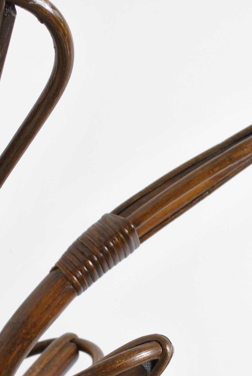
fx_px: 1141
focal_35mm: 109
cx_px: 96
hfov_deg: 12.6
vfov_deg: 18.6
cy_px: 280
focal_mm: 28
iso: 500
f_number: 6.3
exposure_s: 1/30
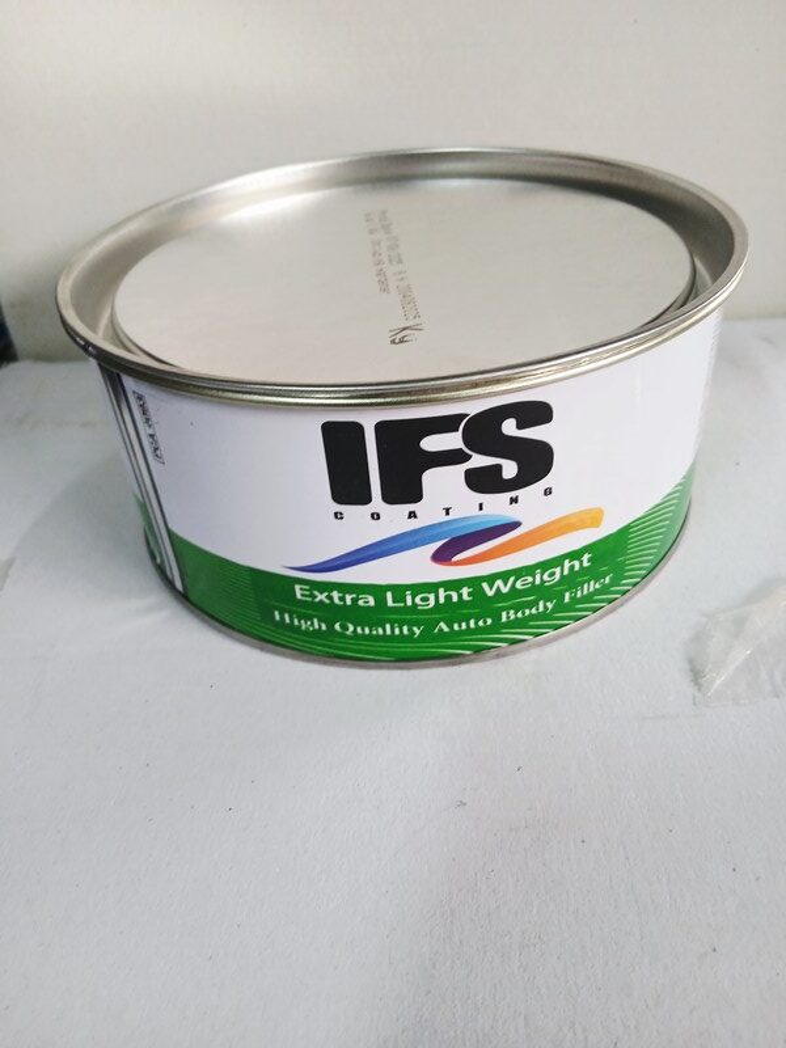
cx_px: 393
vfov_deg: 67.3
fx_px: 787
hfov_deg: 53.1
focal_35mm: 26
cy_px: 524
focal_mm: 3.98
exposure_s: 1/50
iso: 125
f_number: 1.8
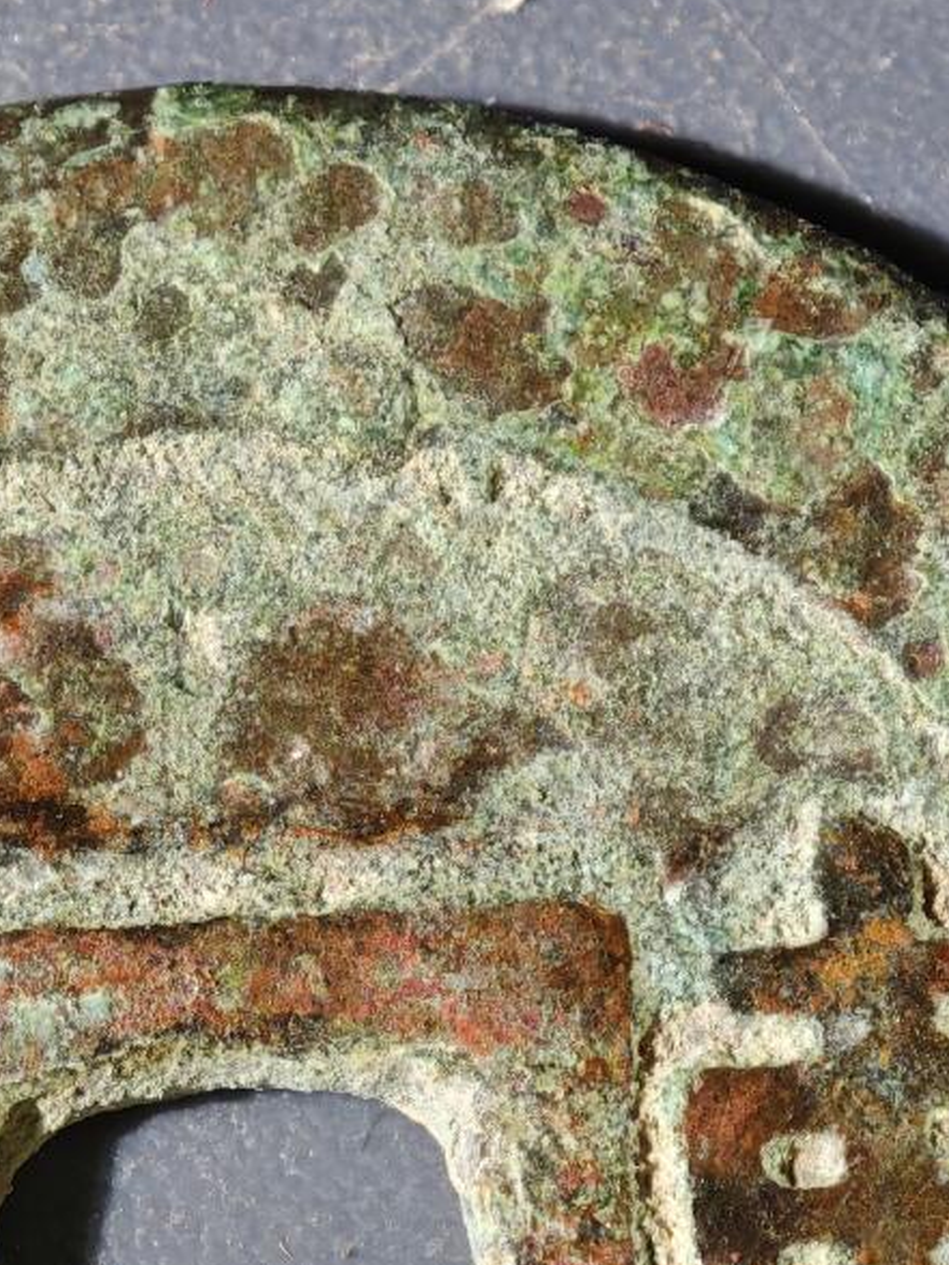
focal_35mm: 303
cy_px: 1134
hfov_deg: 4.9
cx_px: 129
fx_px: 11076
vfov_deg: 6.5
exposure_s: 1/100
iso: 400
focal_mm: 9
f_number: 2
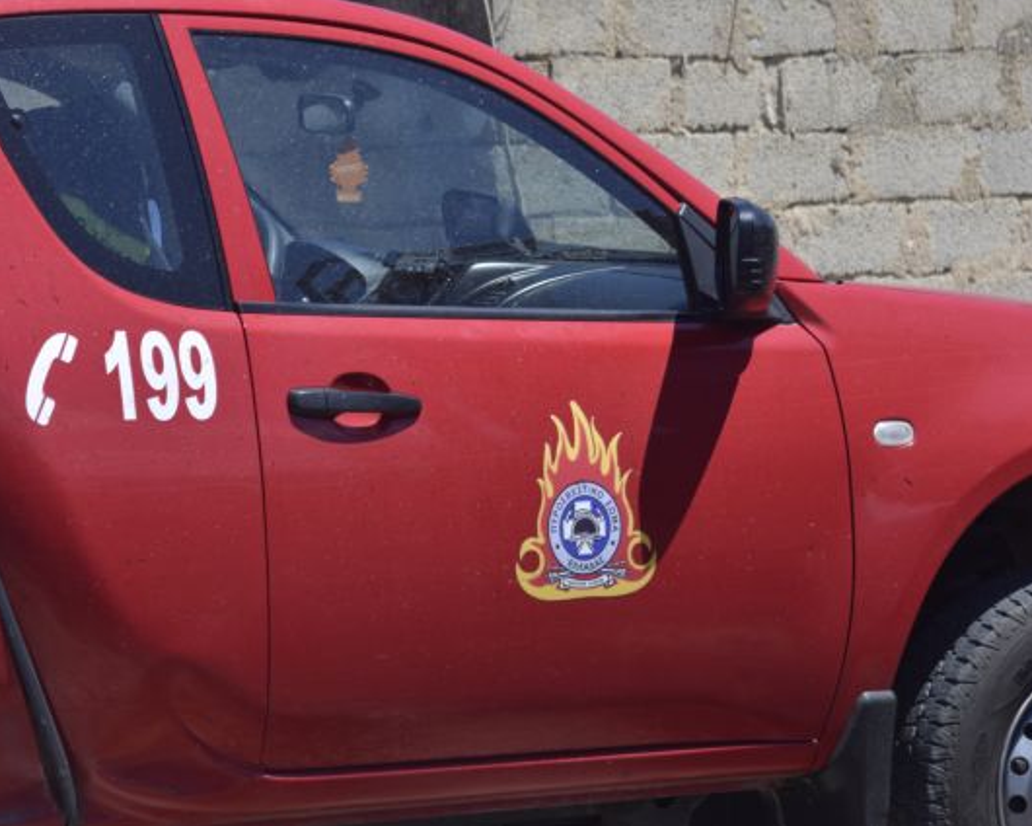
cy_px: 414
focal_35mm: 213
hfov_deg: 9.1
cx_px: 461
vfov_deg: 7.3
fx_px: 6492
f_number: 5.6
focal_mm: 125
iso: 100
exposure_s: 1/400
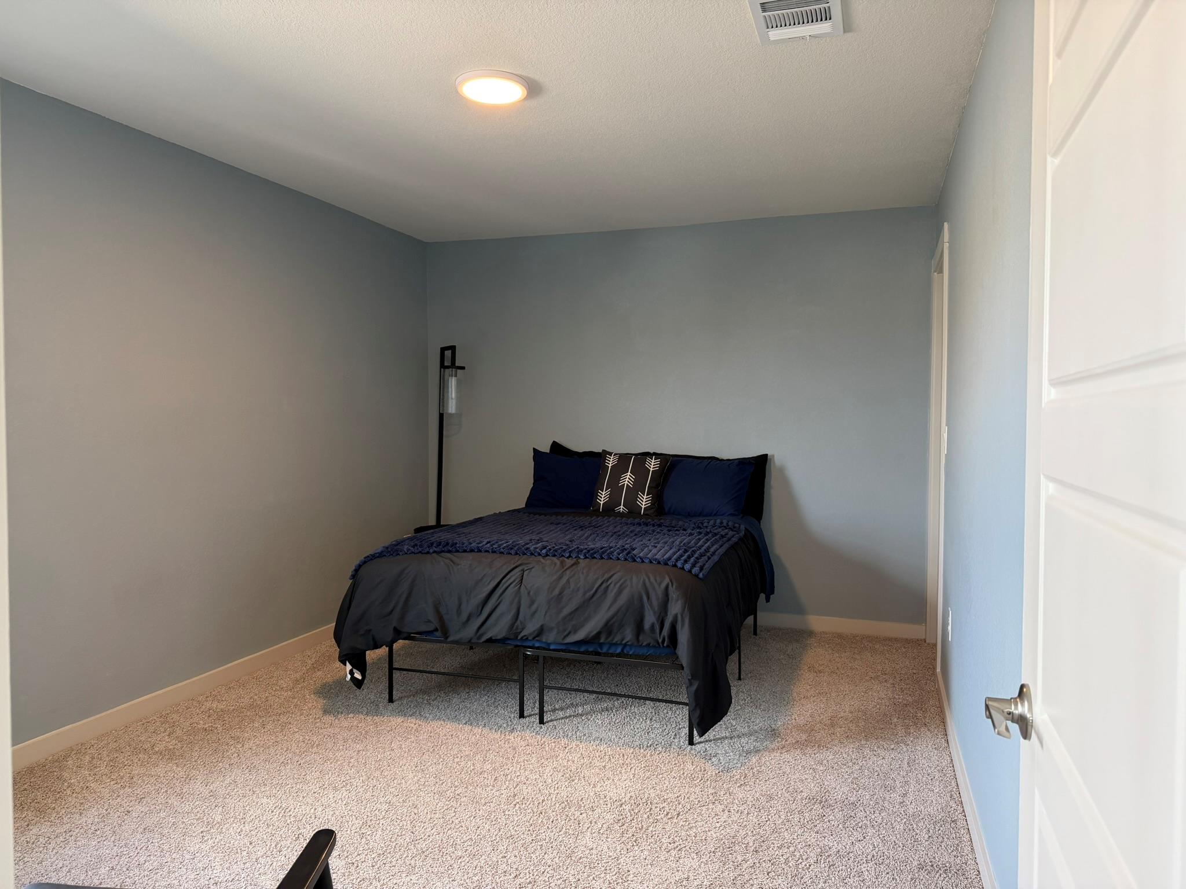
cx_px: 593
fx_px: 822
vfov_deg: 56.8
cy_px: 444
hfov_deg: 71.6
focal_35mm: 24
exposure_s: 1/60
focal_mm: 6.76
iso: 200
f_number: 1.78
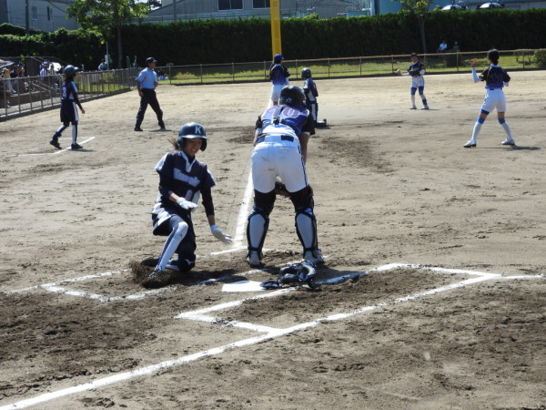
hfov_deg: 24.4
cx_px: 273
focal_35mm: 80
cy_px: 205
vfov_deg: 18.4
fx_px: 1262
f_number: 4.5
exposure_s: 1/640
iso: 100
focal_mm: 14.3
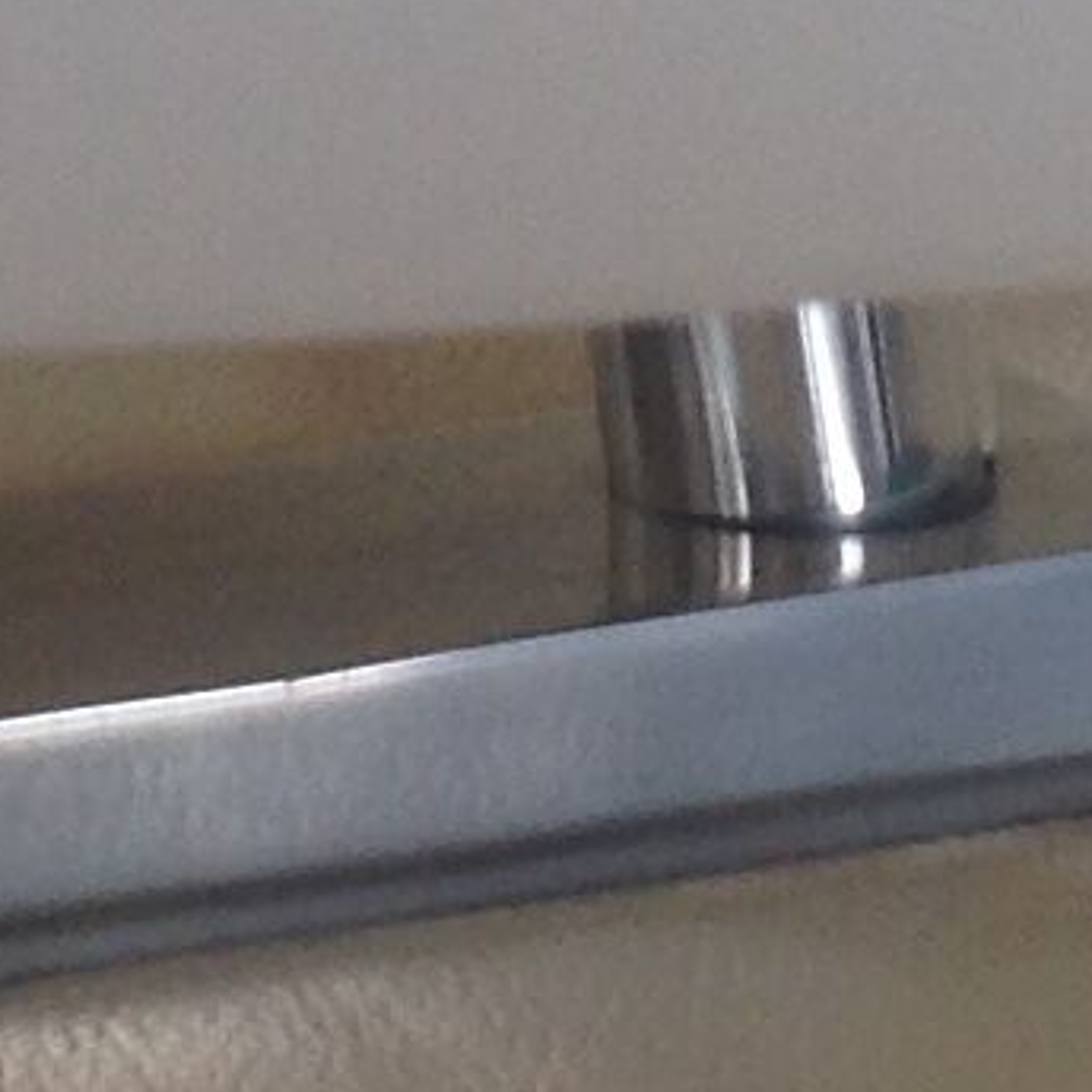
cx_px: 333
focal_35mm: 233
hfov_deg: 7.5
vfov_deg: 7.4
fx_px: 8316
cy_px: -273
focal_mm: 4.28
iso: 50
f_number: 2.4
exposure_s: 1/20
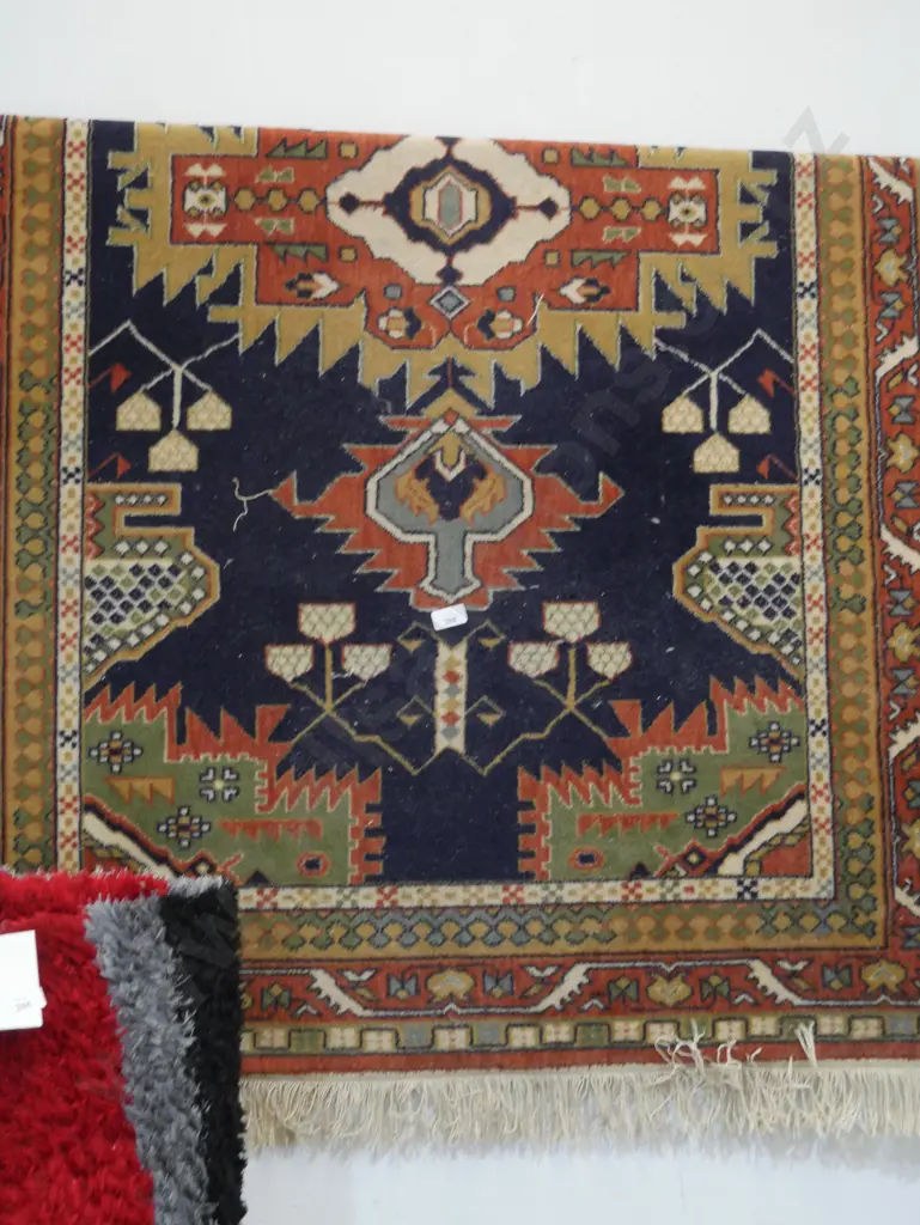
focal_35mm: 44
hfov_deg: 32.9
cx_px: 460
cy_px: 612
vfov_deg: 42.9
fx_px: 1558
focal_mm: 22
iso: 2000
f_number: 4.7
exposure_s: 1/60
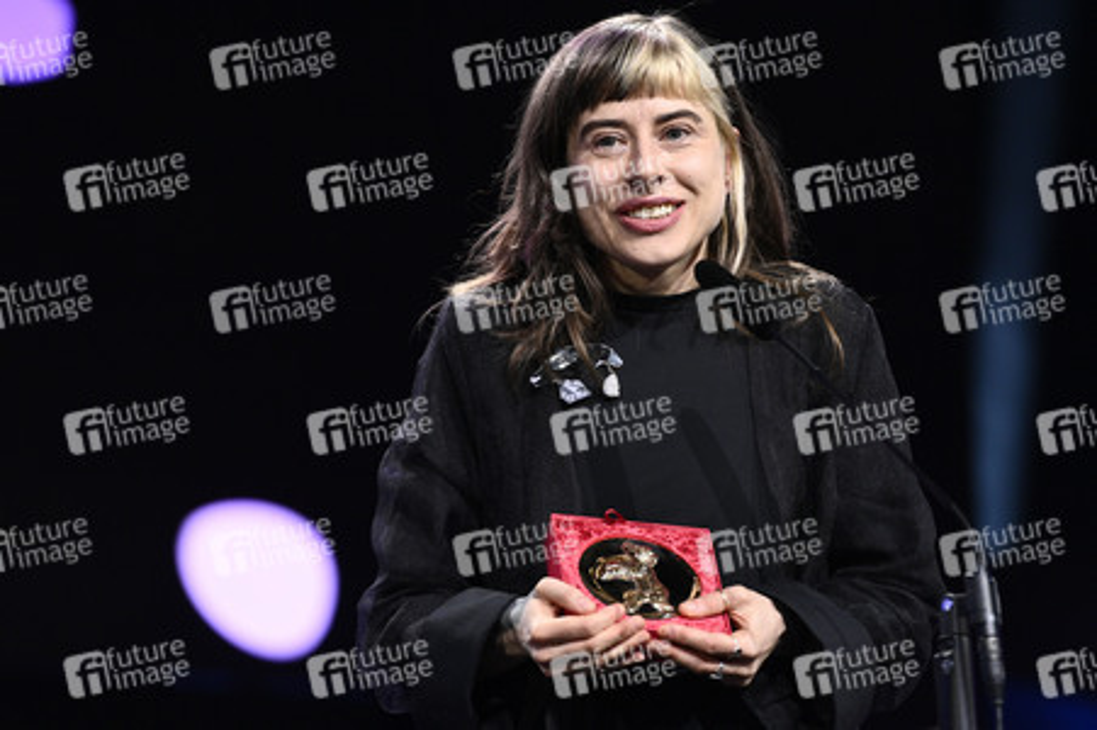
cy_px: 365
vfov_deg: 6.9
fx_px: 6090
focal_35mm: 200
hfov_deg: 10.3
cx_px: 548
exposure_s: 1/250
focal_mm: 200
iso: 4000
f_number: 4
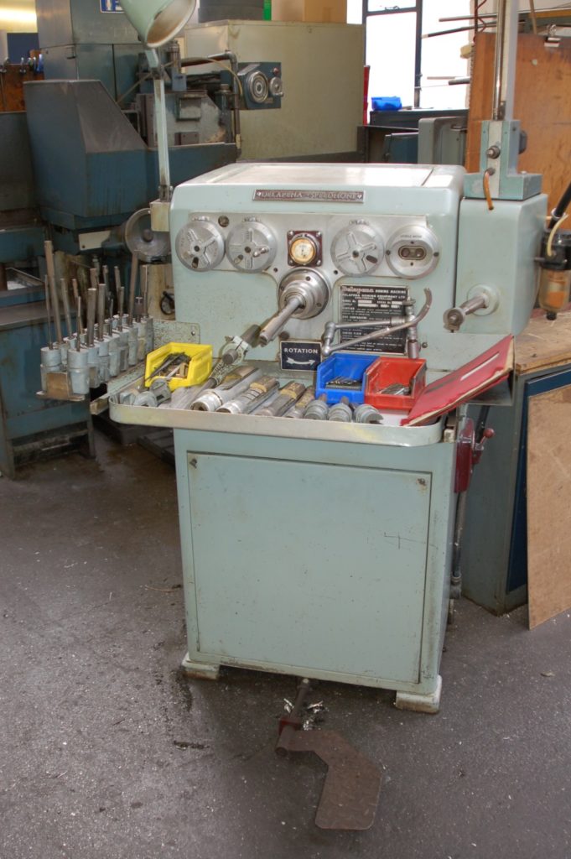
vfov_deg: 53.2
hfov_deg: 36.8
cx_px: 286
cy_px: 430
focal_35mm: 36
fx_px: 858
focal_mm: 24
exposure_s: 1/60
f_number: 3.5
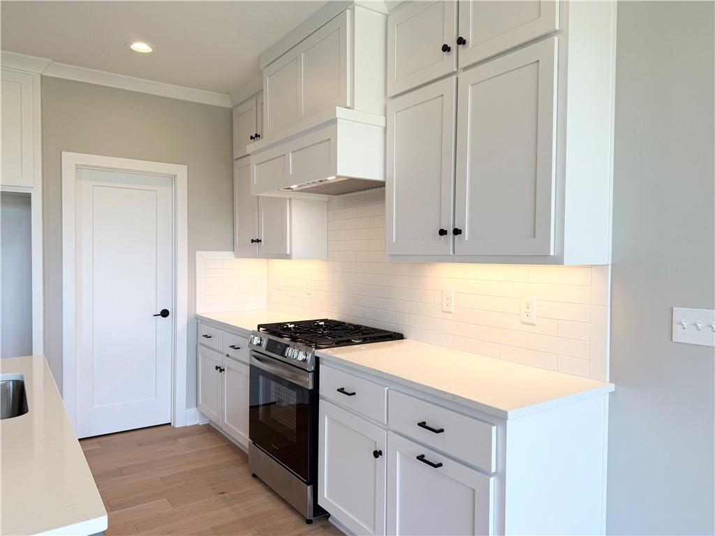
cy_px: 268
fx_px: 496
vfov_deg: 56.8
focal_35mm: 24
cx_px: 358
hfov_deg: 71.6
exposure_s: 1/389
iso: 80
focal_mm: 6.76
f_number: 1.78
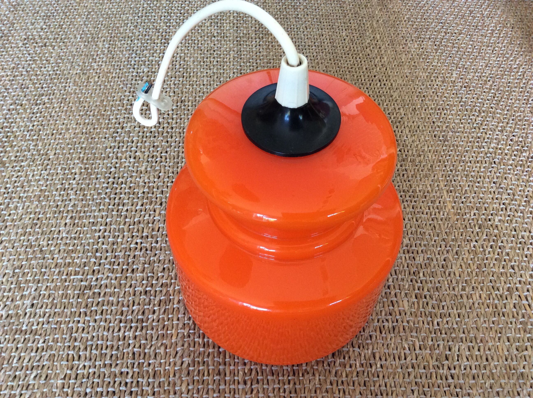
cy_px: 199
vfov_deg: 44.1
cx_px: 266
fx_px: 492
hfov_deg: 56.9
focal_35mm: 32
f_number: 2.4
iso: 125
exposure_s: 1/25
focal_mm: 3.3
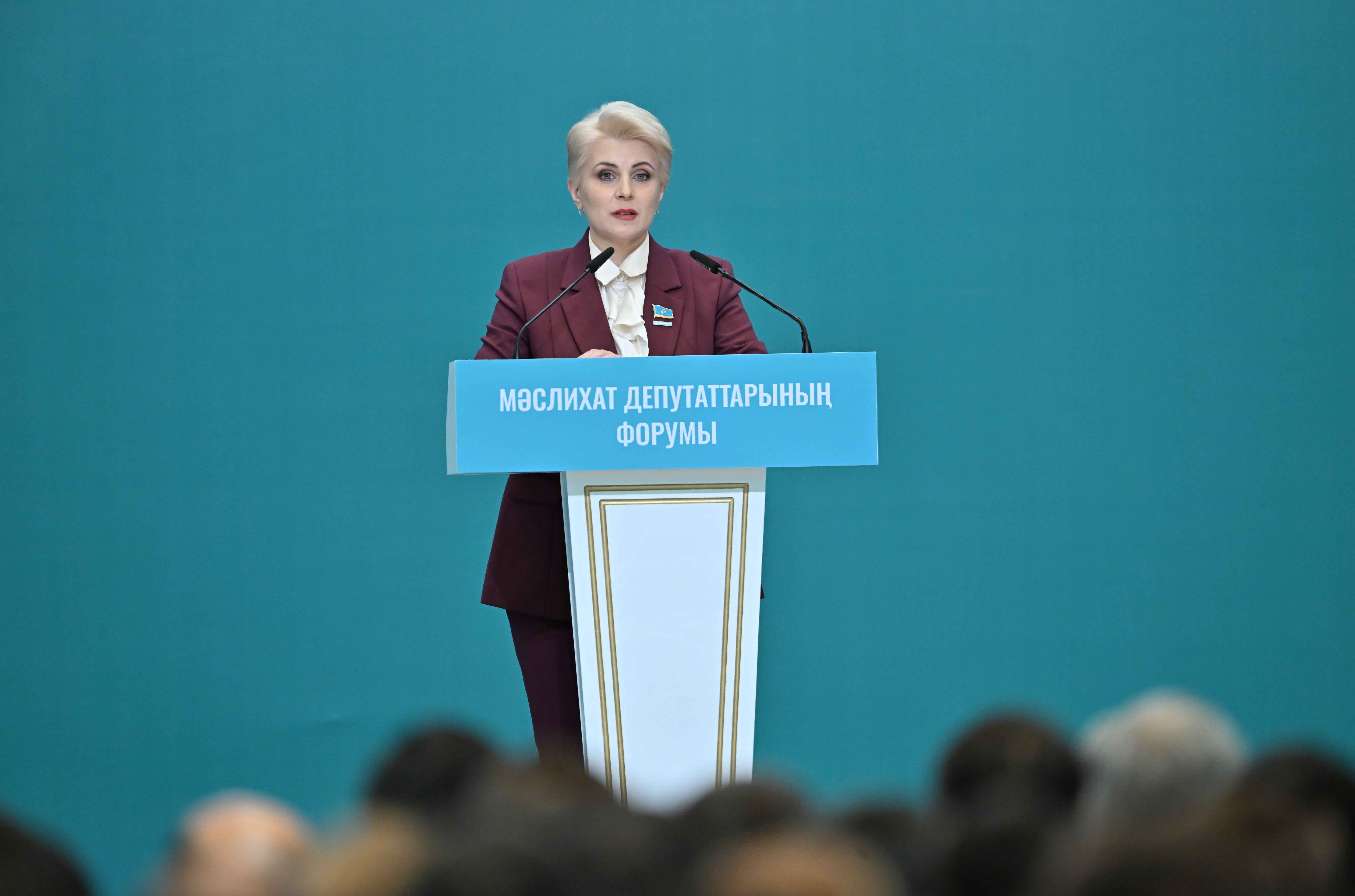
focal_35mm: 600
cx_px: 678
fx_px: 22527
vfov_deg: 2.3
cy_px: 448
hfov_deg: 3.4
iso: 2500
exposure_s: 1/320
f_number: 4
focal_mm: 600
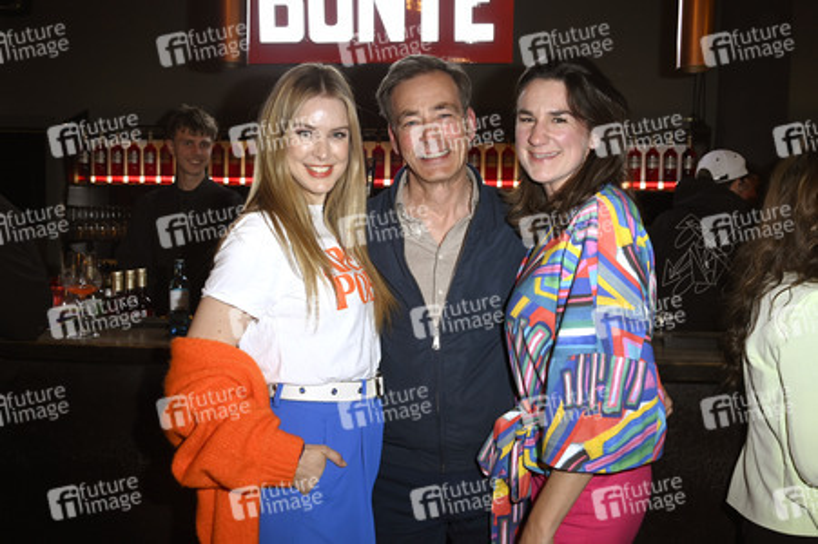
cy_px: 272
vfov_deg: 43.5
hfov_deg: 62.0
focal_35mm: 30
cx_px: 409
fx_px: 681
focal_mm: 30
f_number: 5.6
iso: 1250
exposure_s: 1/80
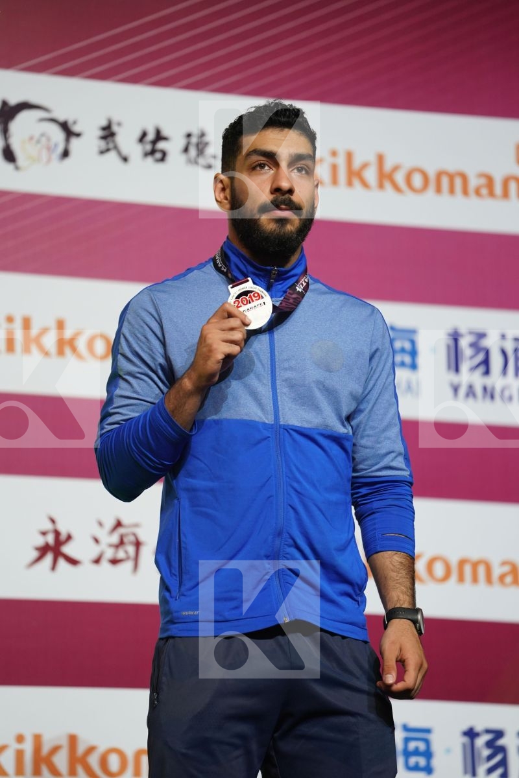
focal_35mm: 198
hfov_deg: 6.9
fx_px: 4281
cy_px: 389
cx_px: 260
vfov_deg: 10.4
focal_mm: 198
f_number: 2.8
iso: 1000
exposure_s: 1/250
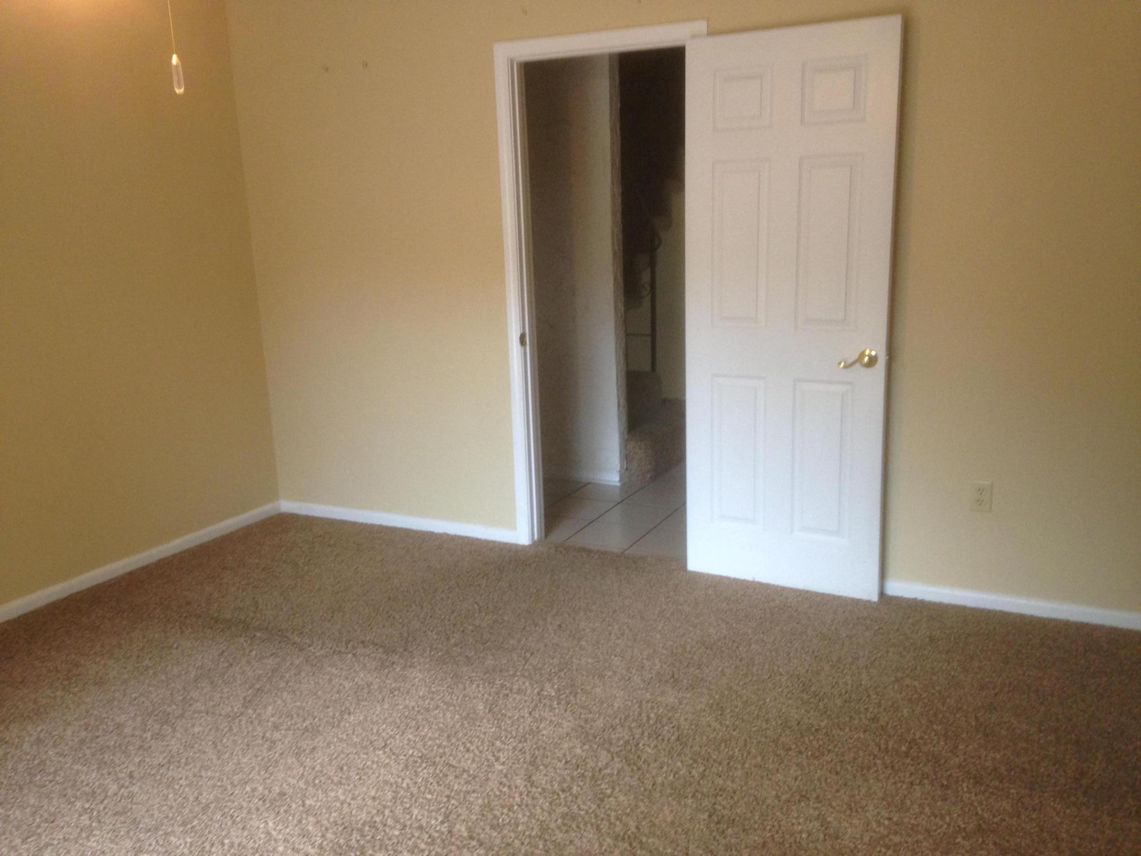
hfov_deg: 55.4
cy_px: 428
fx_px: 1088
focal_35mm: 33
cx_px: 570
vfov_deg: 42.9
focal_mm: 4.12
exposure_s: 1/20
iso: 100
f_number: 2.4
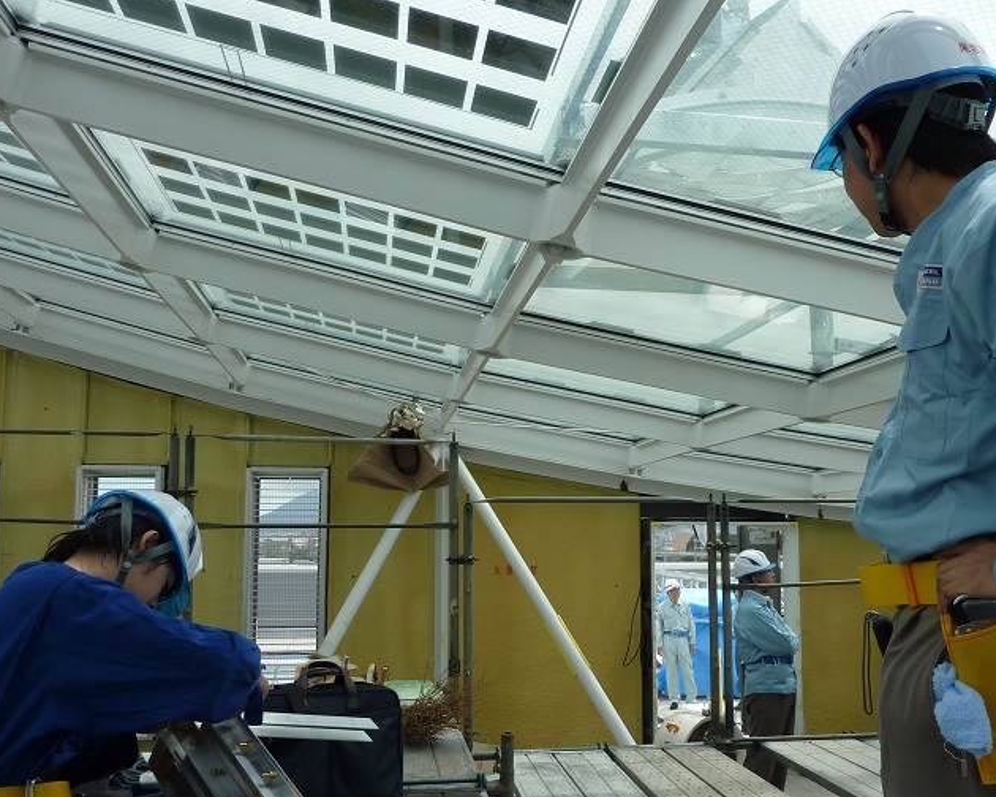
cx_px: 538
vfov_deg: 47.0
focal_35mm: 31
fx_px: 914
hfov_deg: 57.1
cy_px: 446
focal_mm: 4.1
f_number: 4
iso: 80
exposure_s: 1/500
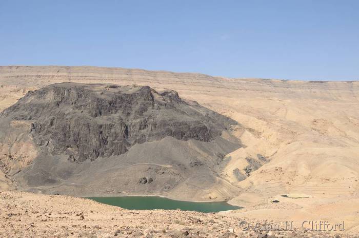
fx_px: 433
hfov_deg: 45.1
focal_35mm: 44
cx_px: 180
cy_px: 119
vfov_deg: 30.7
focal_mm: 29
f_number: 13
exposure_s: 1/160
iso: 100
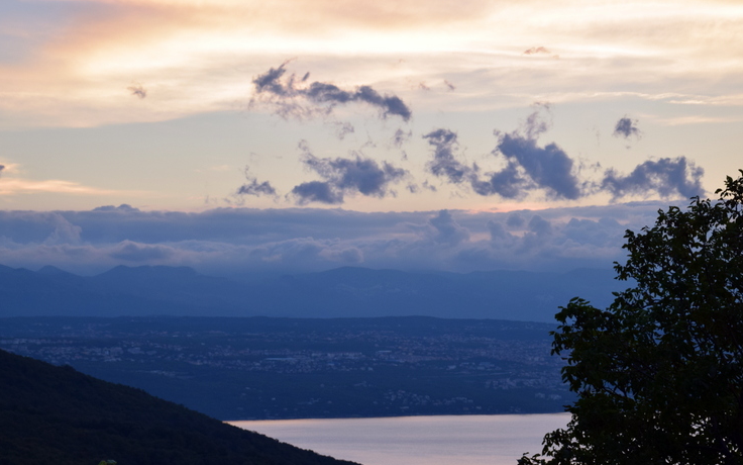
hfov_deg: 20.2
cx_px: 361
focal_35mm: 103
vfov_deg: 12.7
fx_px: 2086
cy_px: 261
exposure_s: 1/60
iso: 400
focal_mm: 62
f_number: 8
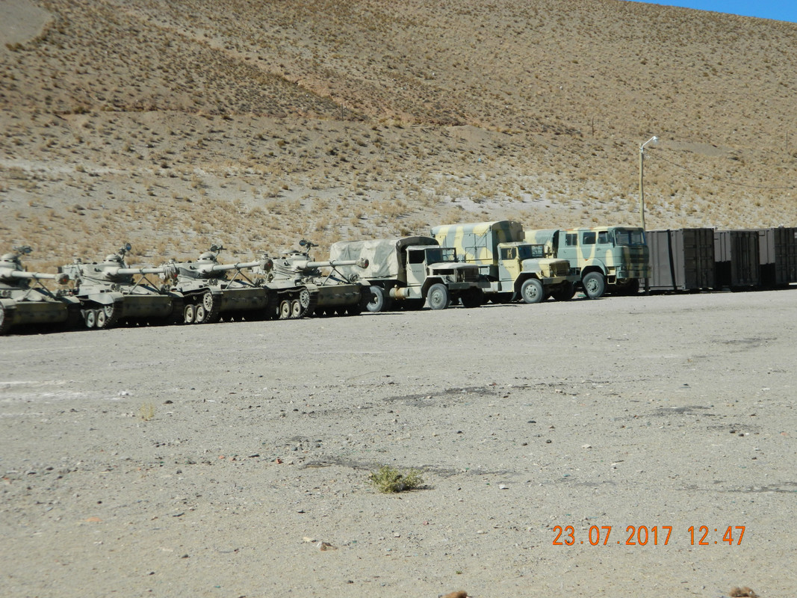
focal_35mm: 84
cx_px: 398
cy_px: 299
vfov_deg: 17.6
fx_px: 1934
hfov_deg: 23.3
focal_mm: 15.1
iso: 80
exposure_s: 1/125
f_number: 11.9
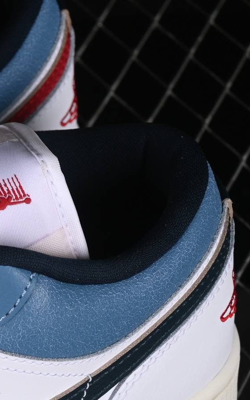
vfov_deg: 9.2
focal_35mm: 227
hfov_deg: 5.6
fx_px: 2476
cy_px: 257
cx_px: -266
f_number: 7.1
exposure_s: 1/160
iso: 125
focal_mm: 48
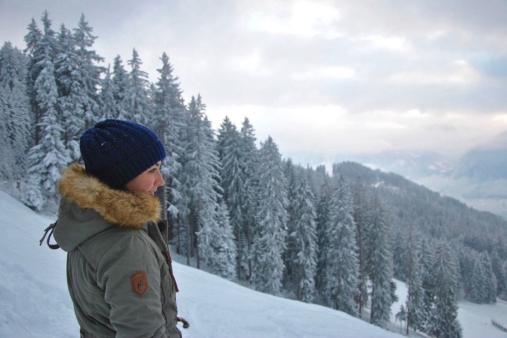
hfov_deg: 57.2
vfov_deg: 40.0
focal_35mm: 33
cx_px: 254
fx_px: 465
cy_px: 169
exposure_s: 1/80
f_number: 4.5
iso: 200
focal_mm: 22
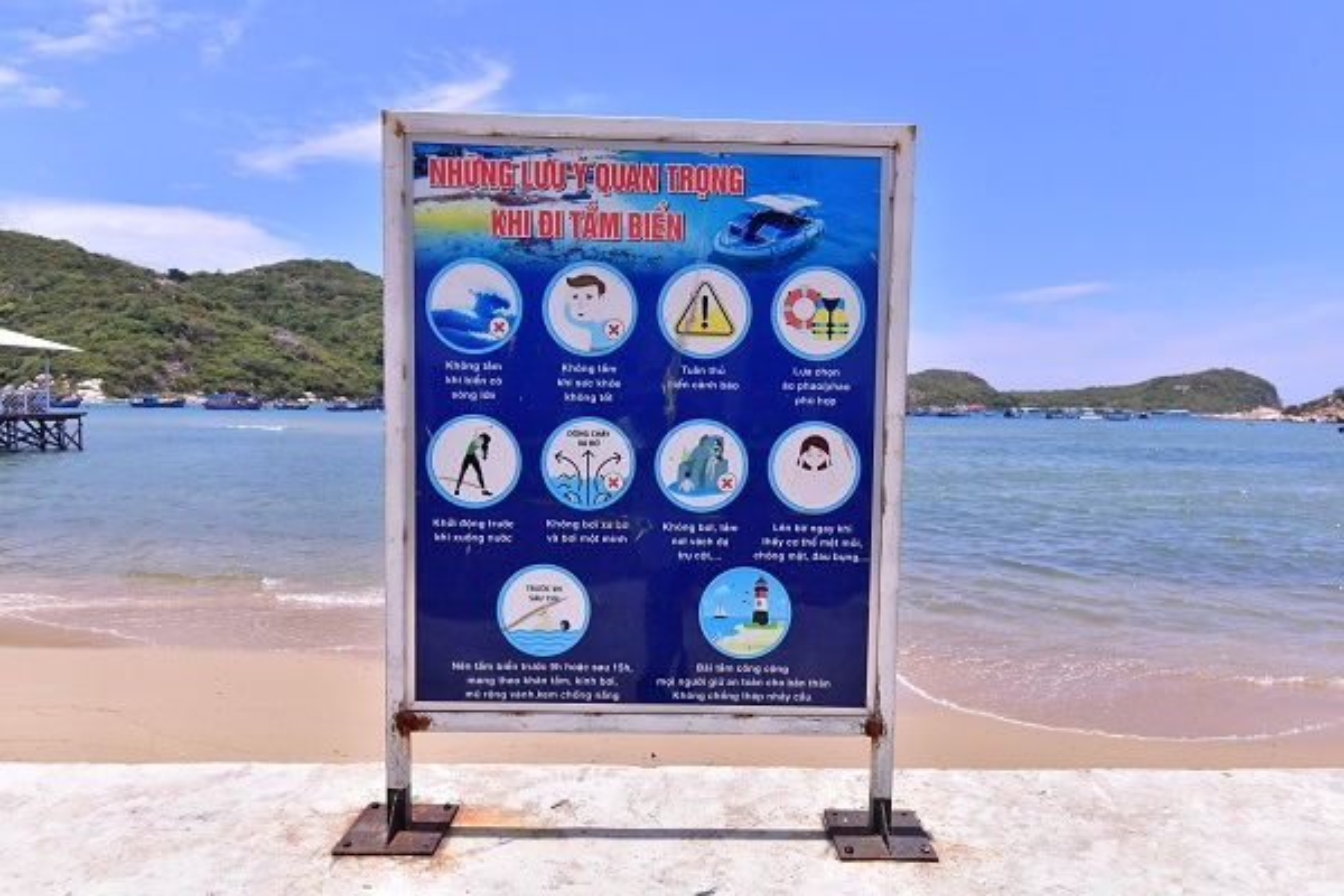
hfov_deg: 78.6
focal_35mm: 22
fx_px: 821
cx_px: 672
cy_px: 448
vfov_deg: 57.2
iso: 2800
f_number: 9
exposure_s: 1/8000
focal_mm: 22
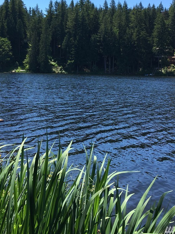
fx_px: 283
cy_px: 67
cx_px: 77
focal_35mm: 42
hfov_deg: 34.3
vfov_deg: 43.7
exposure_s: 1/732
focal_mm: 4.15
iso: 25
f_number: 2.2
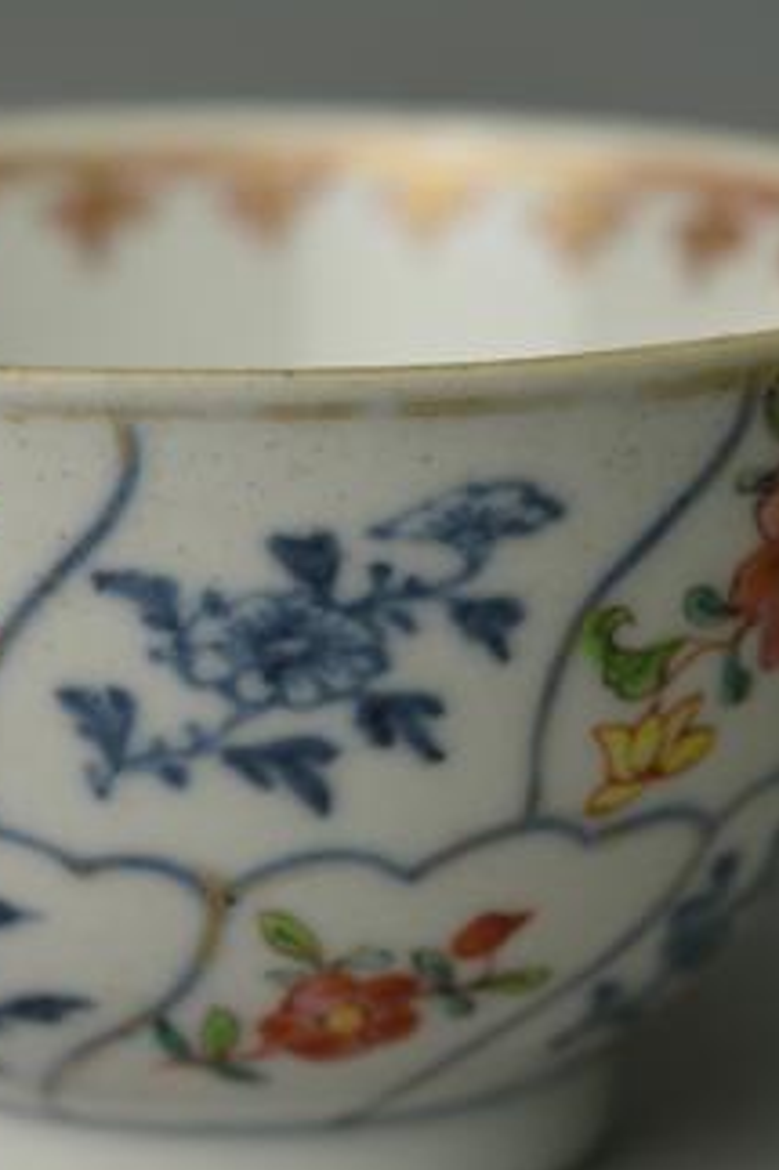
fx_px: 5101
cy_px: 601
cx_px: 245
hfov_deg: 8.7
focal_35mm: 157
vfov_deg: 13.1
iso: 100
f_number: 6.3
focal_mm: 50
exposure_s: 1/10
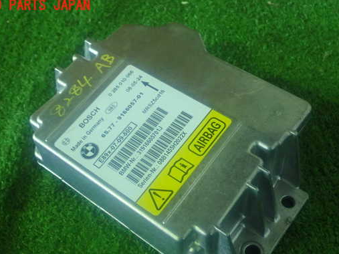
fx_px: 441
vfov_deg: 32.1
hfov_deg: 42.1
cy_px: 148
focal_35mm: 45
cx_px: 169
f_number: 2.7
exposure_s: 1/20
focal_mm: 6.86
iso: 800
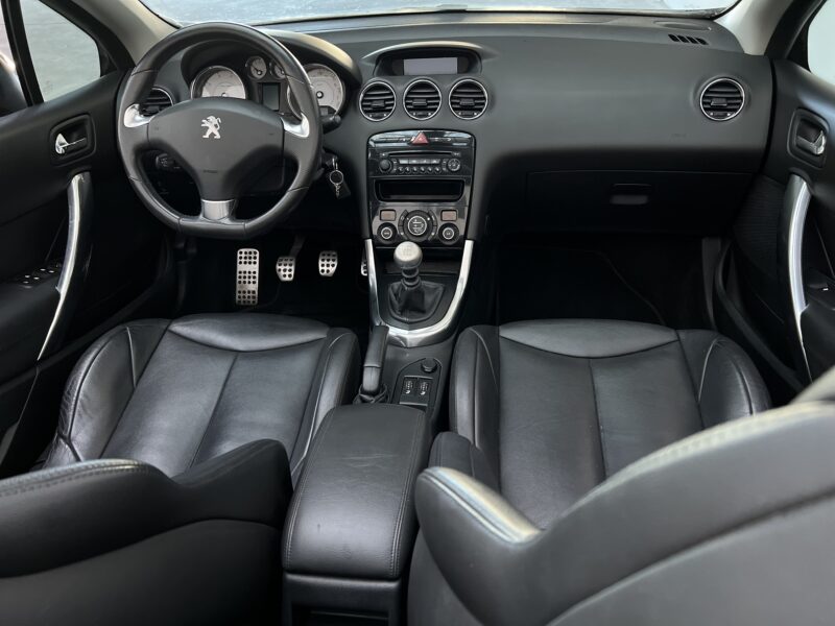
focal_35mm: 26
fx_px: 627
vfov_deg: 53.1
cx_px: 418
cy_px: 313
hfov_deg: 67.3
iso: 500
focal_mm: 5.7
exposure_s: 1/51
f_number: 1.5
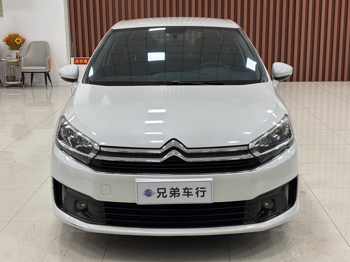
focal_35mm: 53
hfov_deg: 36.2
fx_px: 536
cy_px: 132
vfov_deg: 27.5
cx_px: 172
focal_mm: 5.96
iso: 40
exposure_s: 1/50
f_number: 1.6
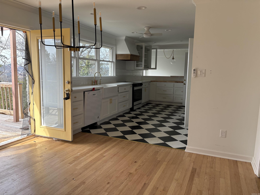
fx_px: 195
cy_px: 98
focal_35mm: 26
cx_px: 130
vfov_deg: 53.1
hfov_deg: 67.3
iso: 64
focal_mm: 5.96
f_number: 1.6
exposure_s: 1/298
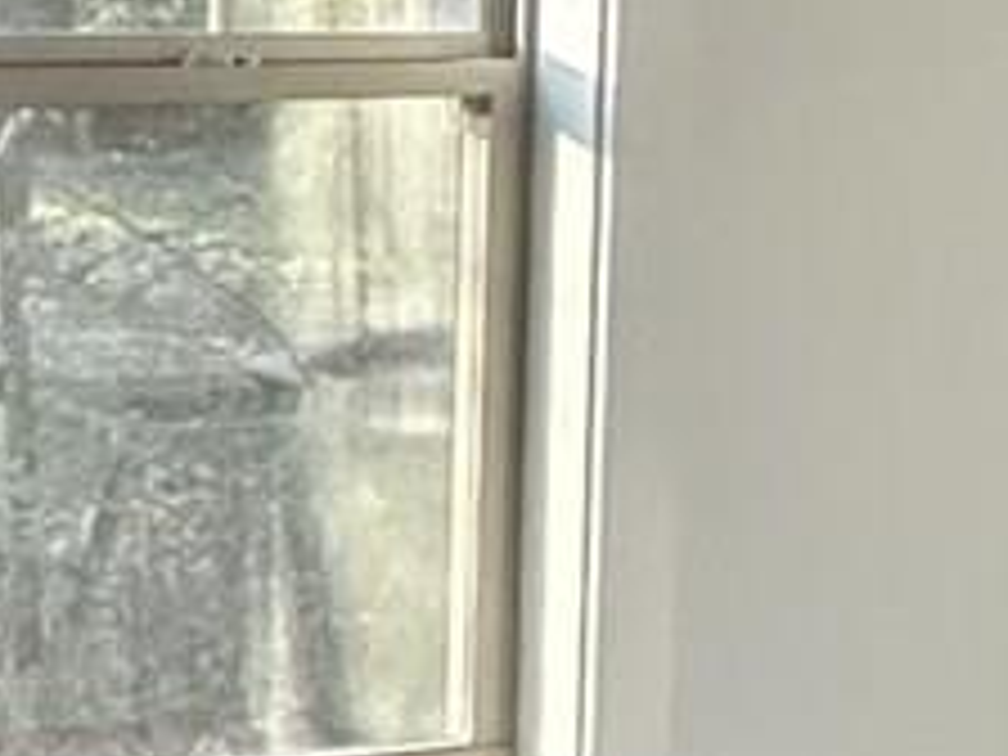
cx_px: 261
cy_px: 1472
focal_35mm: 144
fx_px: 4193
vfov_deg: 9.7
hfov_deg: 13.7
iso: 160
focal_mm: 2.22
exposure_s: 1/99
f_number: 2.2
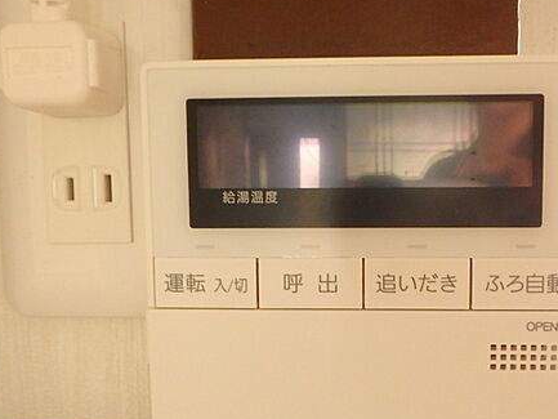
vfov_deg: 41.6
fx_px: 548
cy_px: 249
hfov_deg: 53.3
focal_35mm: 34
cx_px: 353
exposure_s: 1/30
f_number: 3.8
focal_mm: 4
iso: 800
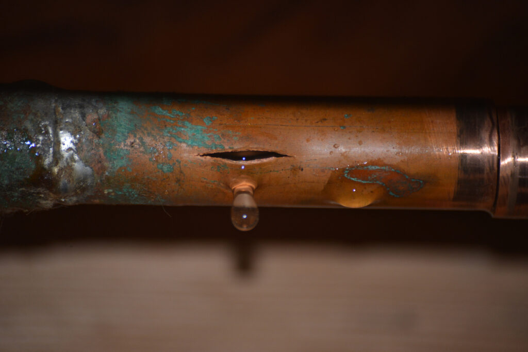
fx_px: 4400
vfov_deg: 4.6
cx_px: 264
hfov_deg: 6.9
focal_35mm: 300
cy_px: 176
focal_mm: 300
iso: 800
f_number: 5.6
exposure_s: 1/60
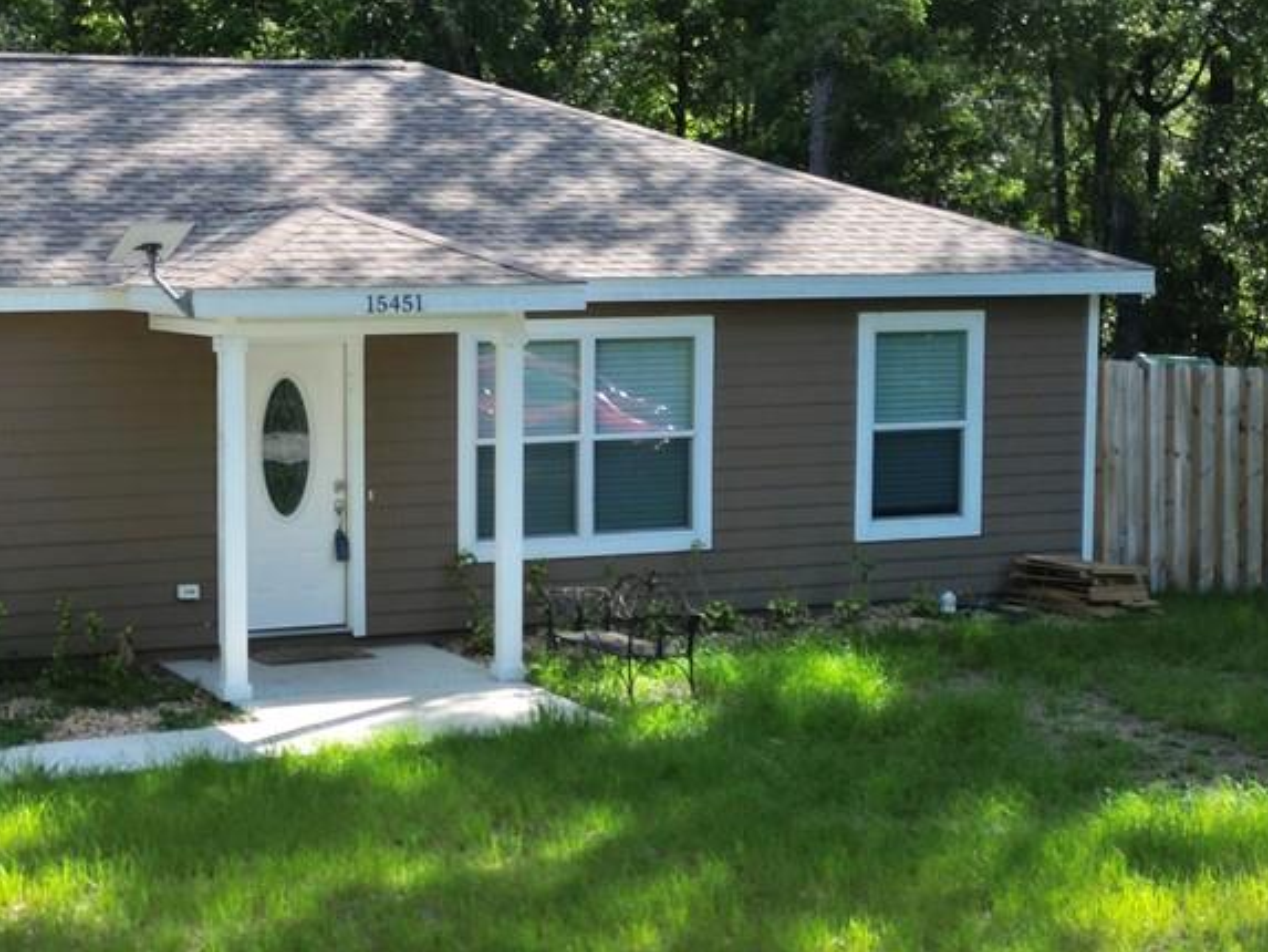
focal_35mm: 67
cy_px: 476
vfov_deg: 21.9
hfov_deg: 28.5
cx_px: 301
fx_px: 2455
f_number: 1.7
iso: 100
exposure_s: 1/1500
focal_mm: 6.72
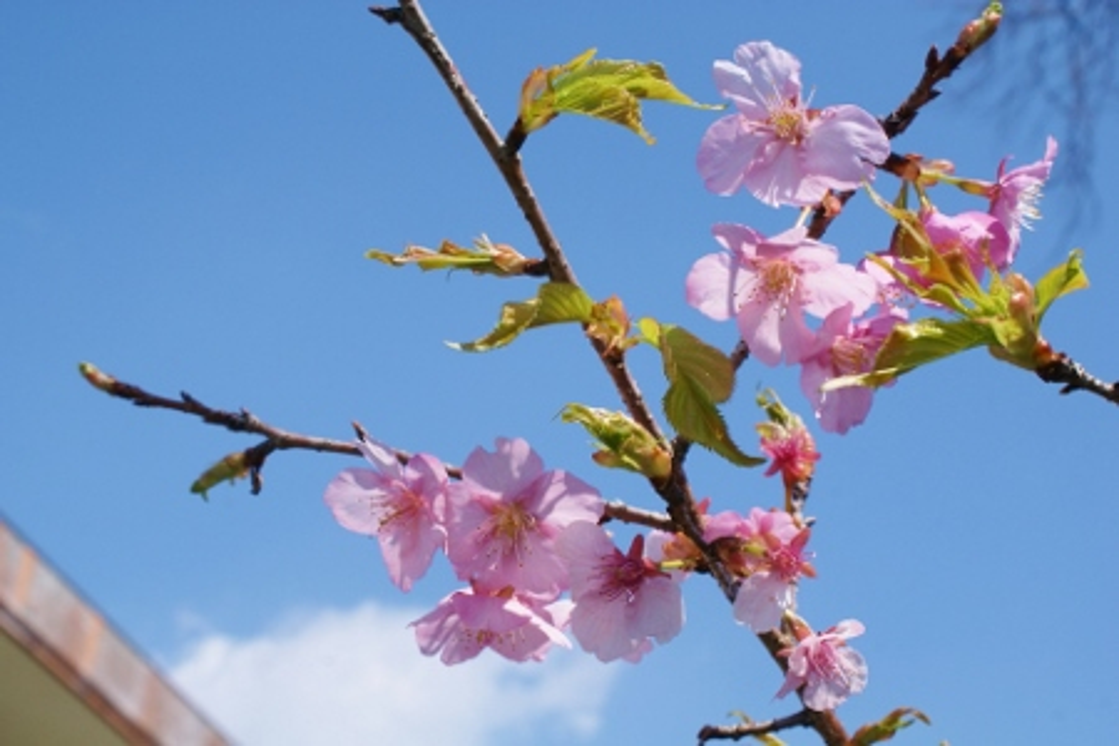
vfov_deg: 22.6
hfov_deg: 33.4
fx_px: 1865
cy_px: 373
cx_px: 560
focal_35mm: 60
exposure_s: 1/160
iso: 100
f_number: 13
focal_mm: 40
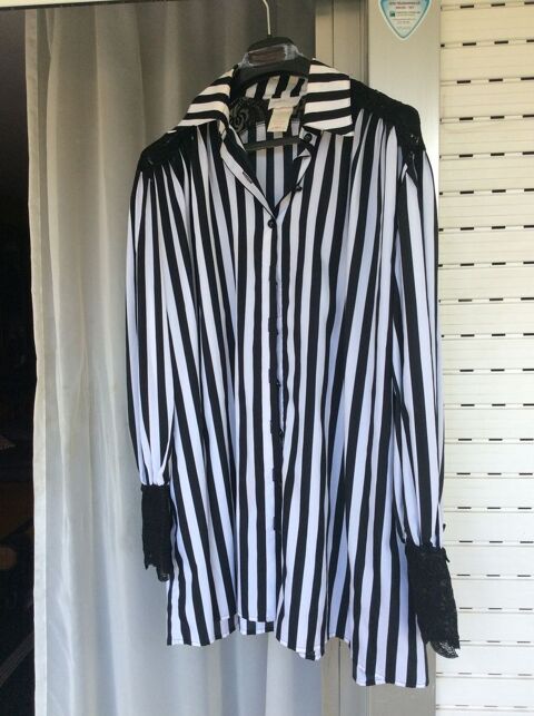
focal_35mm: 32
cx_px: 267
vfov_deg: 56.9
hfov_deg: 44.0
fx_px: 660
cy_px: 358
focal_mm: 3.3
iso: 32
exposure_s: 1/147
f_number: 2.4
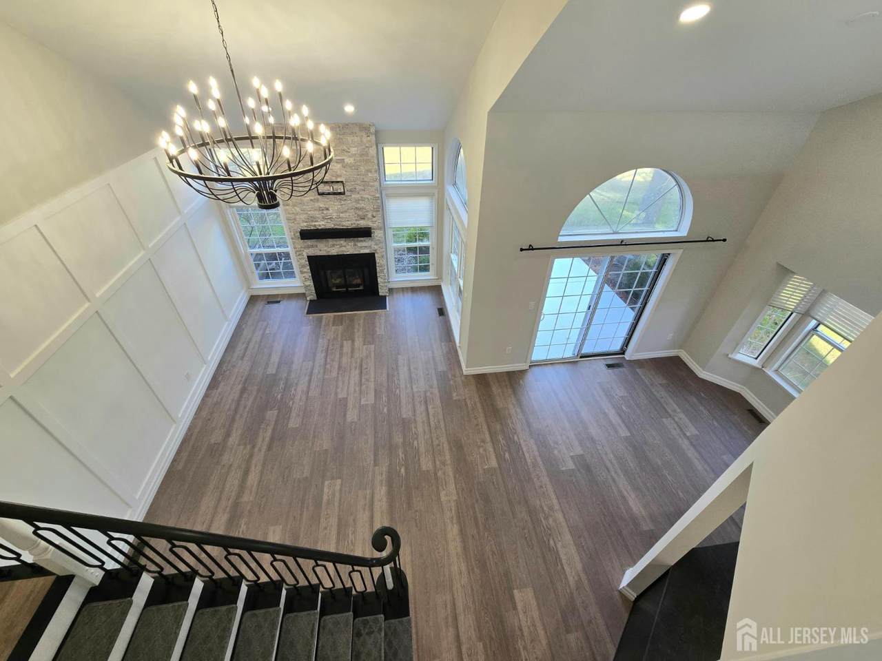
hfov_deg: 106.2
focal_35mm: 13
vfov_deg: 89.9
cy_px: 330
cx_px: 441
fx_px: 331
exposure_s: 1/120
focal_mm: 2.2
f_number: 2.2
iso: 100
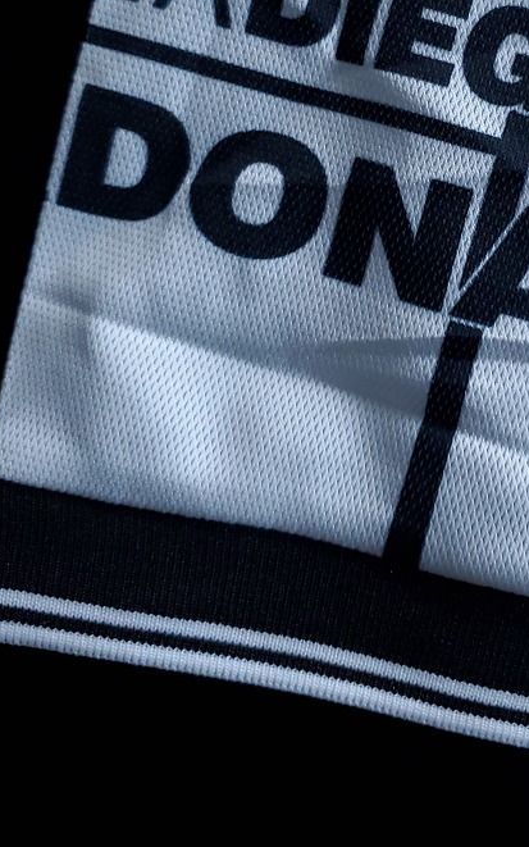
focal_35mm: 45
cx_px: 469
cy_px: 209
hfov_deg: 27.6
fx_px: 1038
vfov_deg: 42.9
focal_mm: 4.3
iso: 200
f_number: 1.5
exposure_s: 1/30
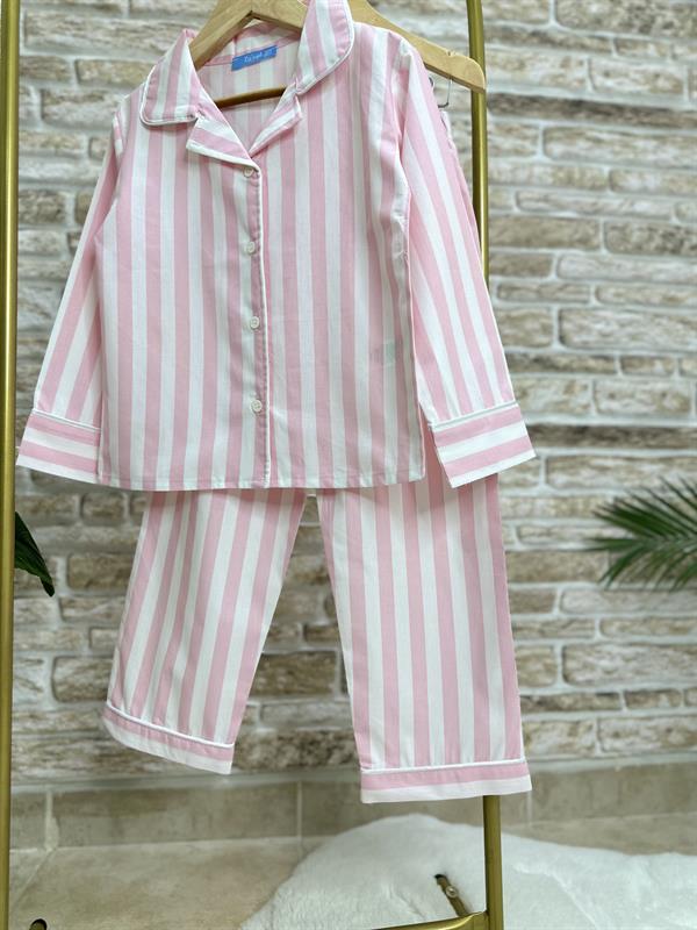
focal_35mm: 24
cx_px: 348
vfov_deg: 71.6
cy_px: 465
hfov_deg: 56.8
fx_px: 644
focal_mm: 6.86
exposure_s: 1/100
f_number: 1.78
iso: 64
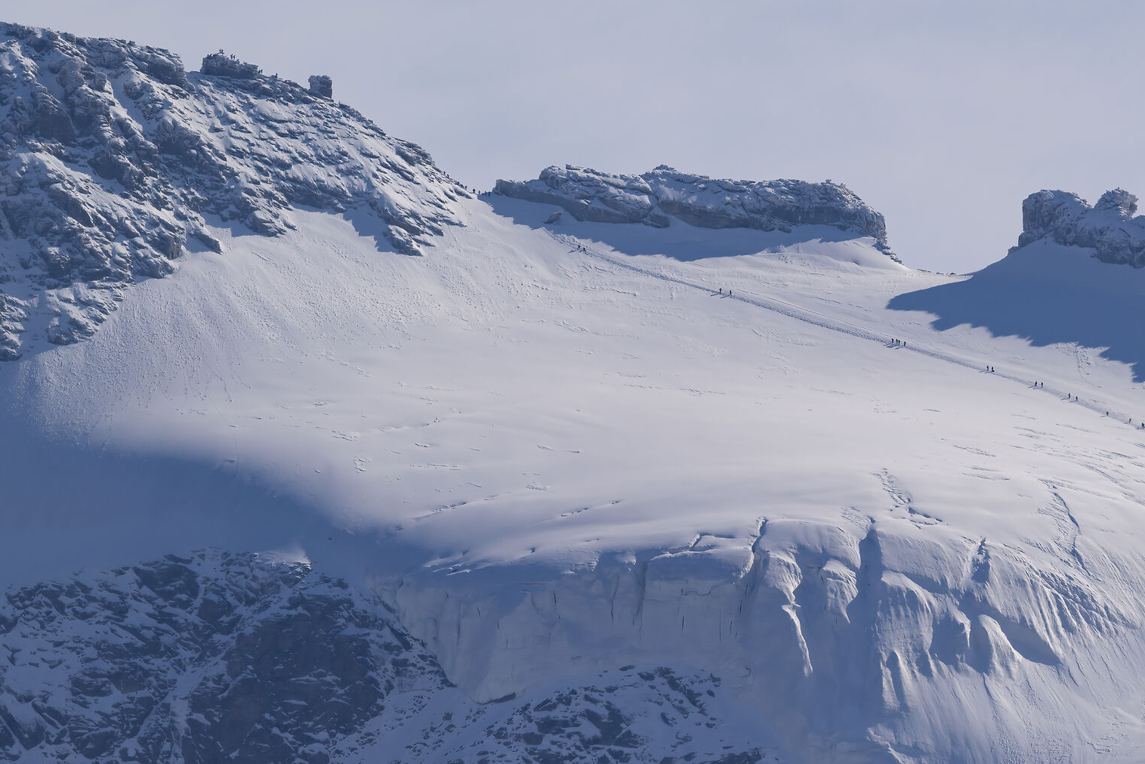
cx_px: 802
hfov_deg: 2.2
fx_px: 30216
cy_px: 444
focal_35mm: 950
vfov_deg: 1.4
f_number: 11
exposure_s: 1/1000
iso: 320
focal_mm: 600
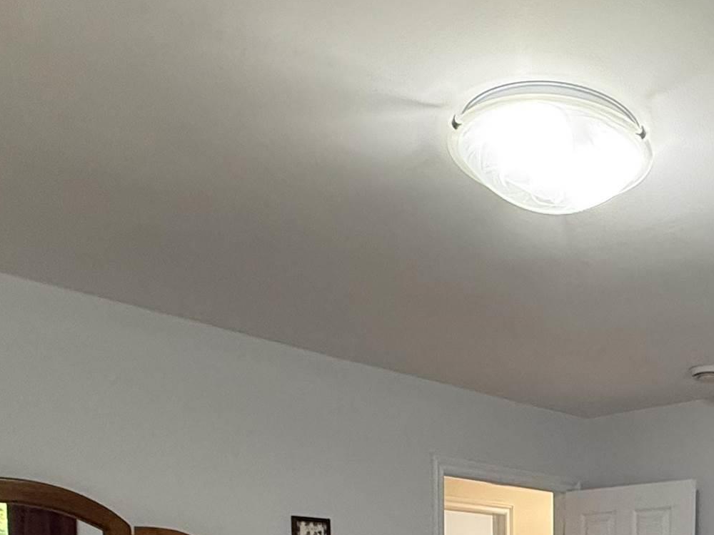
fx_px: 887
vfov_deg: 27.7
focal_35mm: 43
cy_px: 704
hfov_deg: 40.4
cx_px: 646
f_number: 2.2
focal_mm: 2.22
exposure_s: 1/60
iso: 320
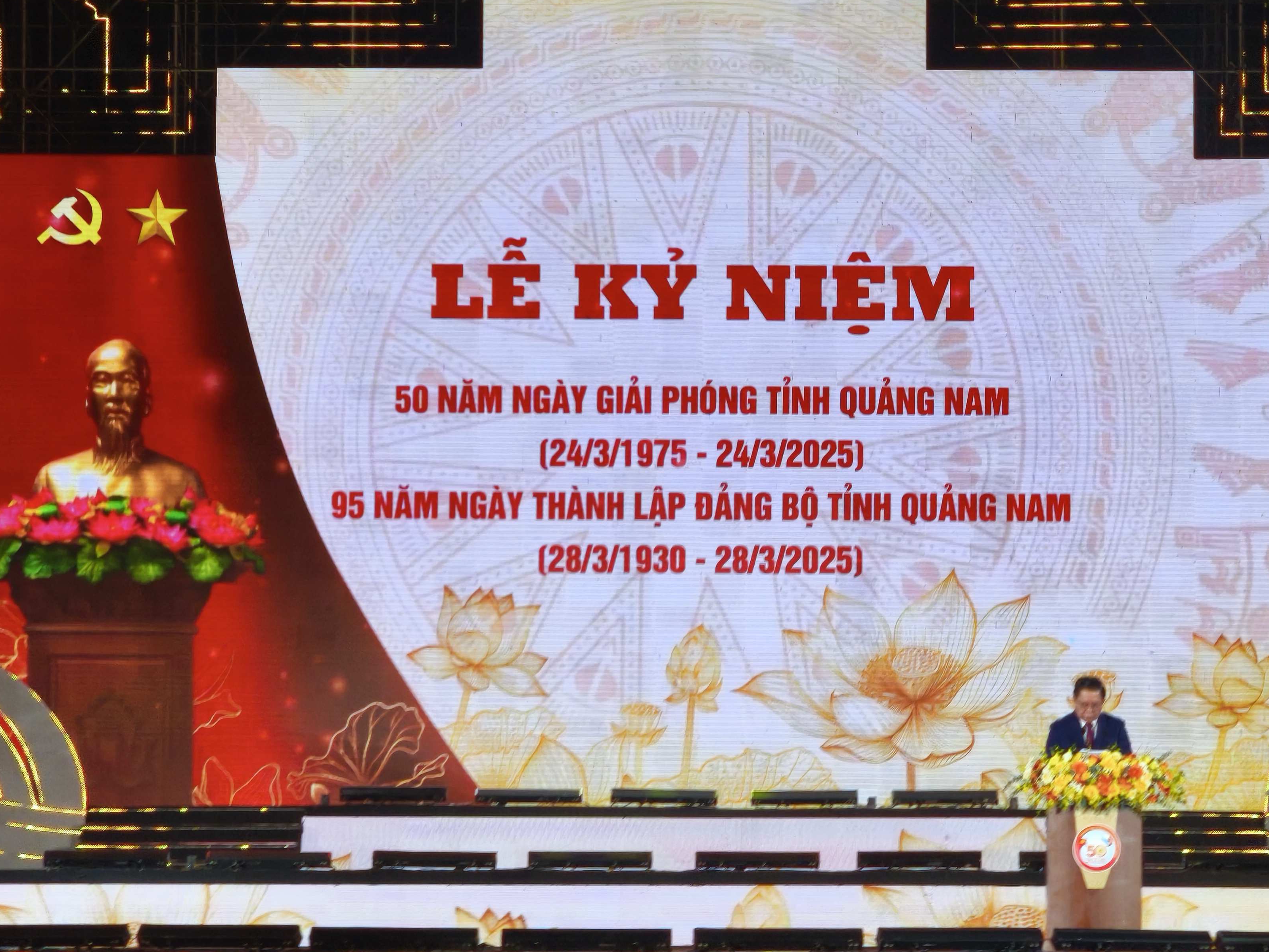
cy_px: 489
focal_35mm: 153
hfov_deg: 12.9
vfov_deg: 9.7
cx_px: 712
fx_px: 5609
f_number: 2
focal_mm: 8.8
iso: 320
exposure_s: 1/99.9
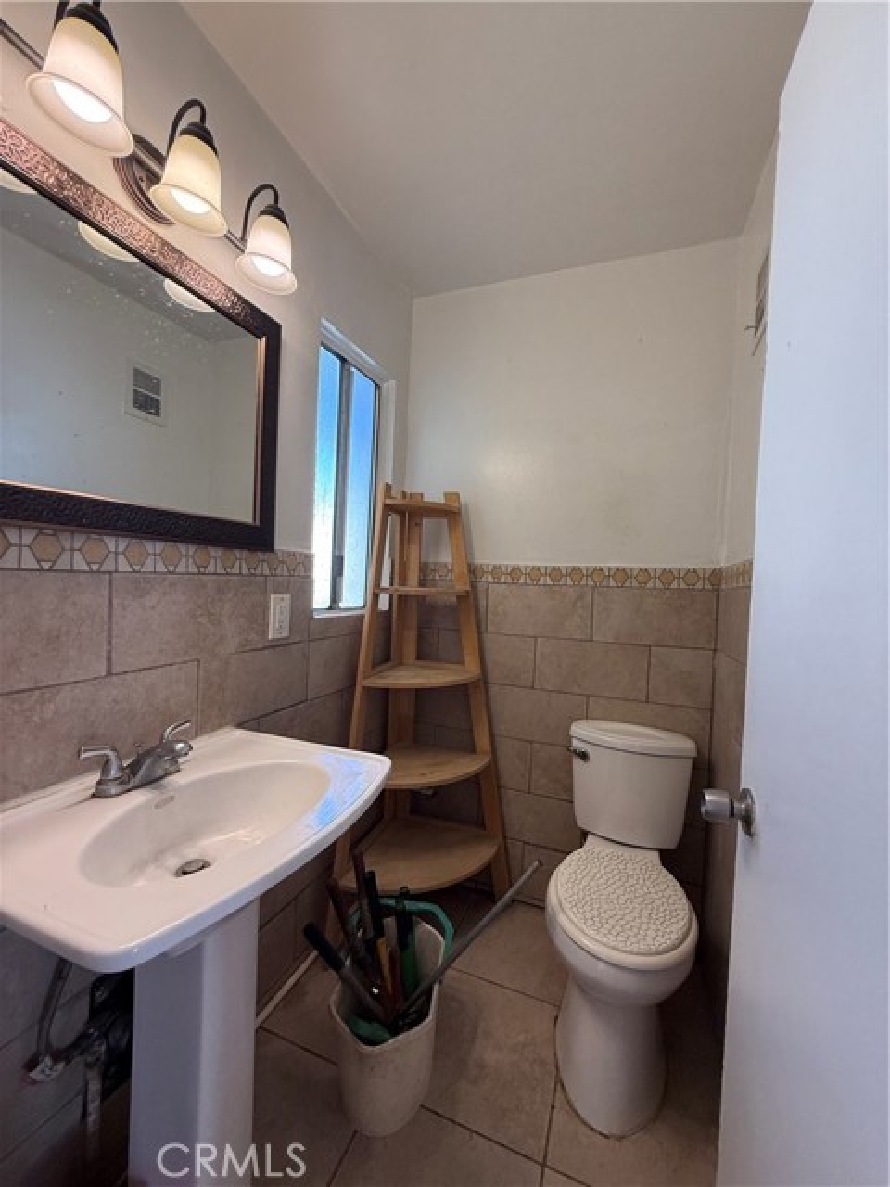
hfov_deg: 85.7
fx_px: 480
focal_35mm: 14
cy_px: 594
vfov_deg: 102.1
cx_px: 445
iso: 160
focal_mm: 2.22
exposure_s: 1/120
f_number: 2.2
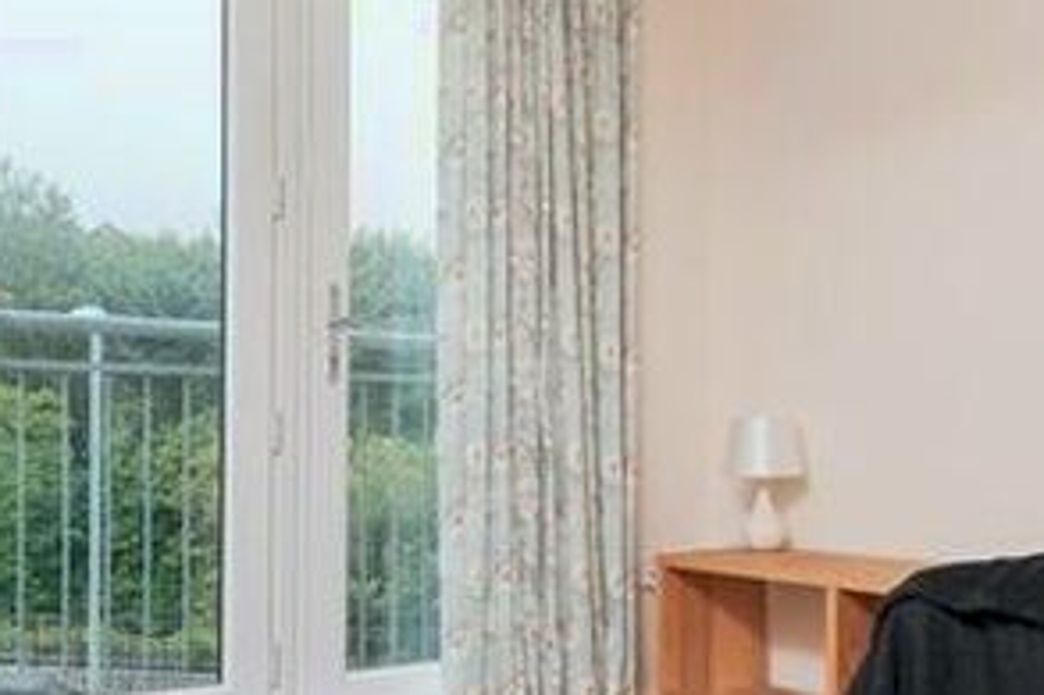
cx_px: 460
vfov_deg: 31.0
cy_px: 429
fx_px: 1246
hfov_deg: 45.4
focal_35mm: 43
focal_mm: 12
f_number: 8
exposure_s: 1/80
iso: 200
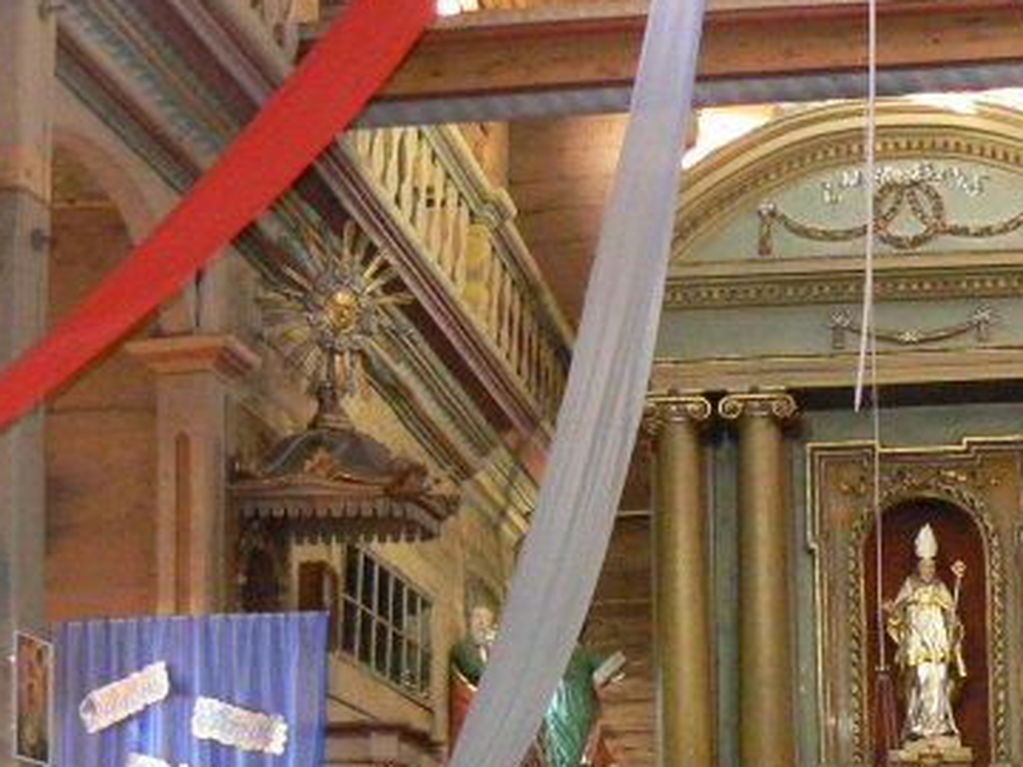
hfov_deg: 24.0
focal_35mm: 80
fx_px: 2364
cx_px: 830
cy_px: 747
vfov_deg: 18.0
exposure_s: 1/30
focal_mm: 6
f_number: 2.8
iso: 400
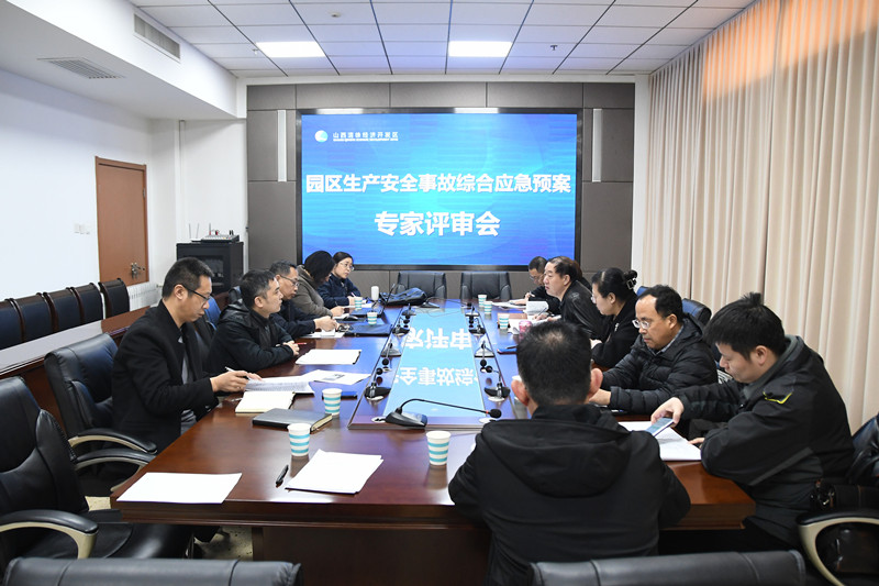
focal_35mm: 27
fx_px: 659
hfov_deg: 67.4
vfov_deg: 47.9
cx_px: 440
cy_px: 293
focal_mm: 18
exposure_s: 1/60
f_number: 4
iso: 1600
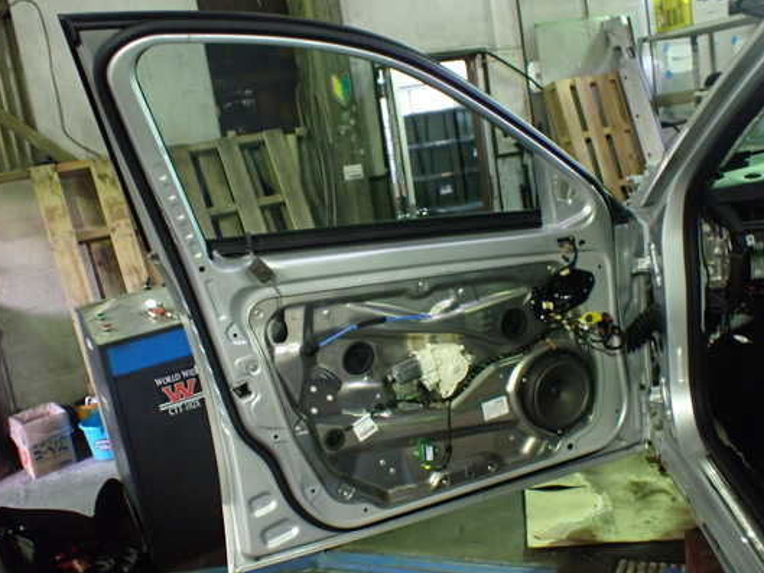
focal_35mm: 34
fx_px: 751
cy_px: 289
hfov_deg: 53.9
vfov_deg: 41.8
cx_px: 367
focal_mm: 5.4
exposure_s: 1/40
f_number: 2.3
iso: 800
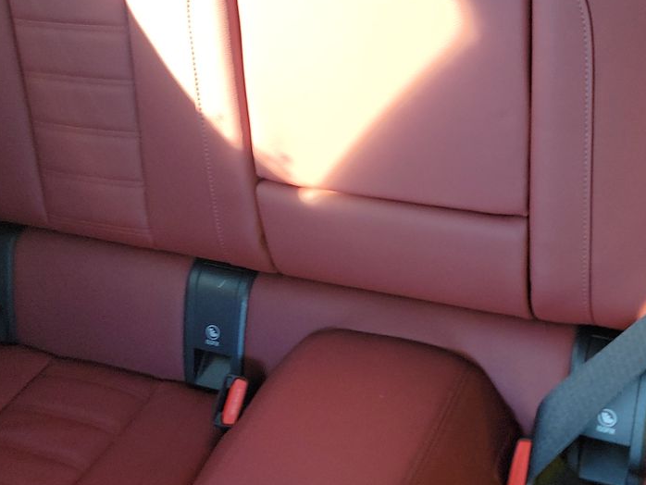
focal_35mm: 55
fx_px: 1027
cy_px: 204
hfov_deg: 34.8
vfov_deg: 26.5
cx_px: 402
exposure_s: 1/59
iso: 326
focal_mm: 6.7
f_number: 1.8
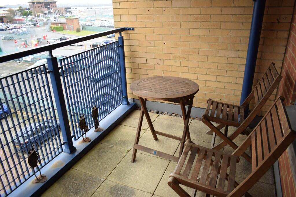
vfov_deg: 47.9
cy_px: 98
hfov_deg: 67.4
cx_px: 148
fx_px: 222
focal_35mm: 27
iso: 400
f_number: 4
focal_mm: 18
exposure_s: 1/60
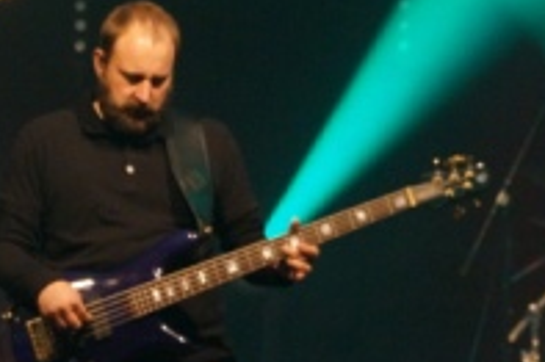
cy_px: 312
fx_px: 6701
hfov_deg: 4.7
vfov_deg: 3.1
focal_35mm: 443
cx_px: 100
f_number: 5.6
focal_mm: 130
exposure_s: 1/30
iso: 3200
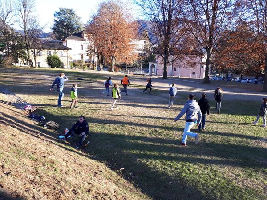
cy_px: 100
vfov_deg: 51.4
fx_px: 208
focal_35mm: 27
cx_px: 134
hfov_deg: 65.3
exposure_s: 1/136
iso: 40
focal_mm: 3.6
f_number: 1.9
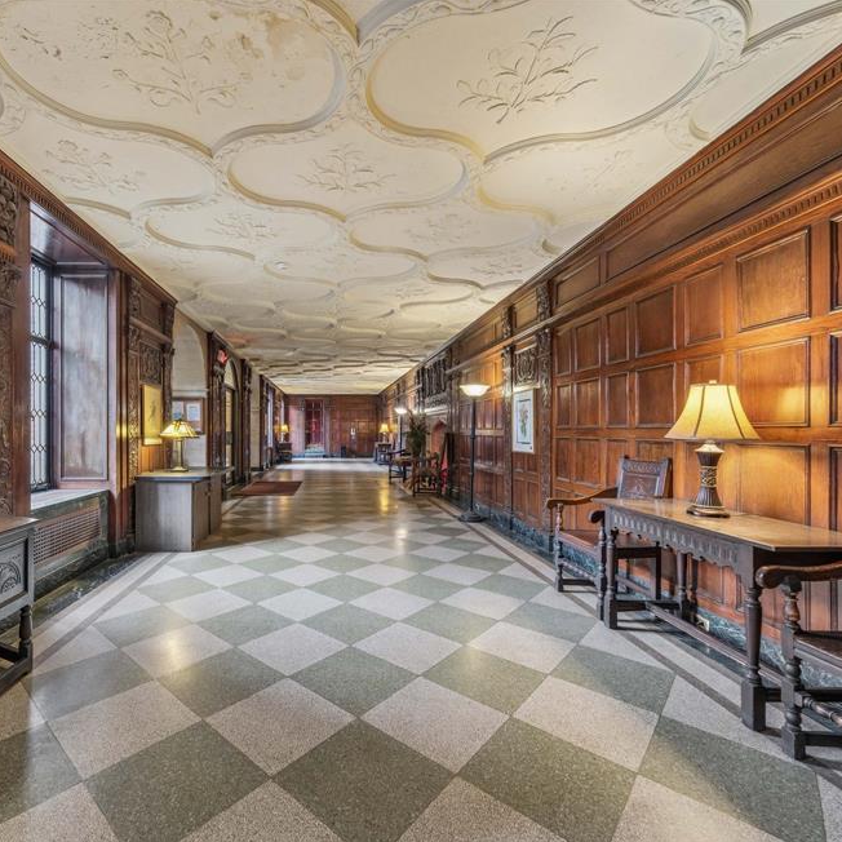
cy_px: 438
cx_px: 346
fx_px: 440
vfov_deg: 87.4
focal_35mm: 16
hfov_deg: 86.6
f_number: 5.6
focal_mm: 8
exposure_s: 1/5
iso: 800
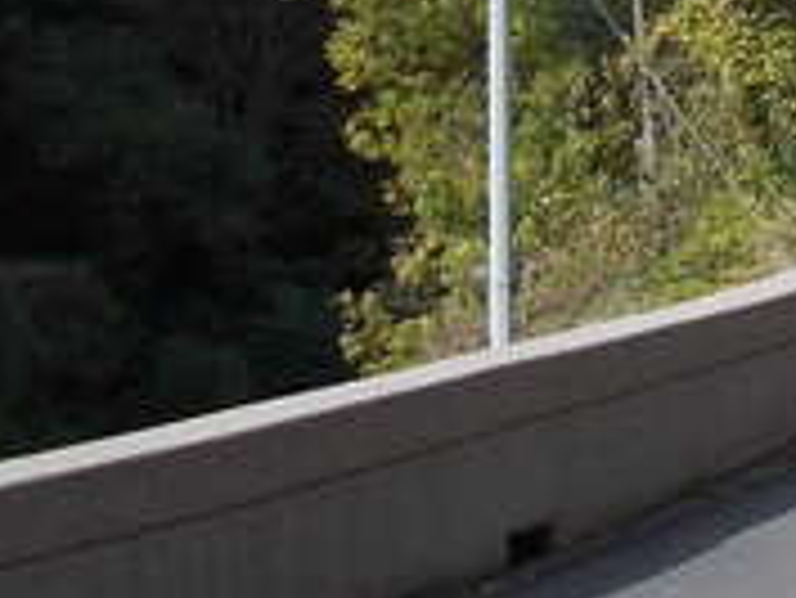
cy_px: -391
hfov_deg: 12.7
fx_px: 3360
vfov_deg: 9.8
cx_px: 1237
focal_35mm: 146
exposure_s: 1/200
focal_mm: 6.1
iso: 80
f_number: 6.5
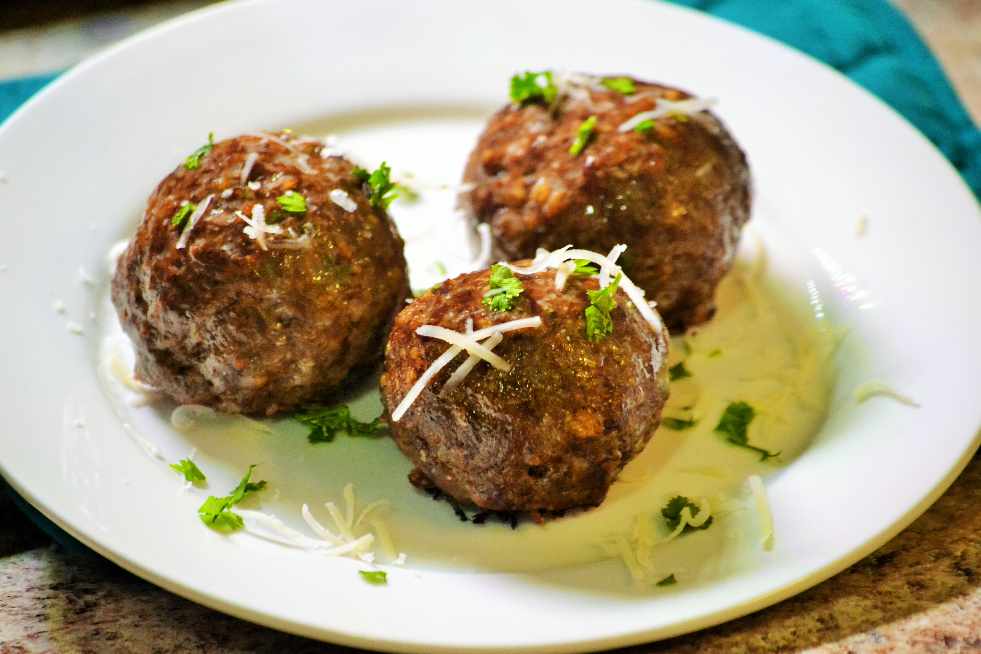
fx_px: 5518
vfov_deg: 6.8
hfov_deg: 10.2
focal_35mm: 202
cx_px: 490
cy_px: 327
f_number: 5
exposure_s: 1/80
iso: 3200
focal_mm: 135
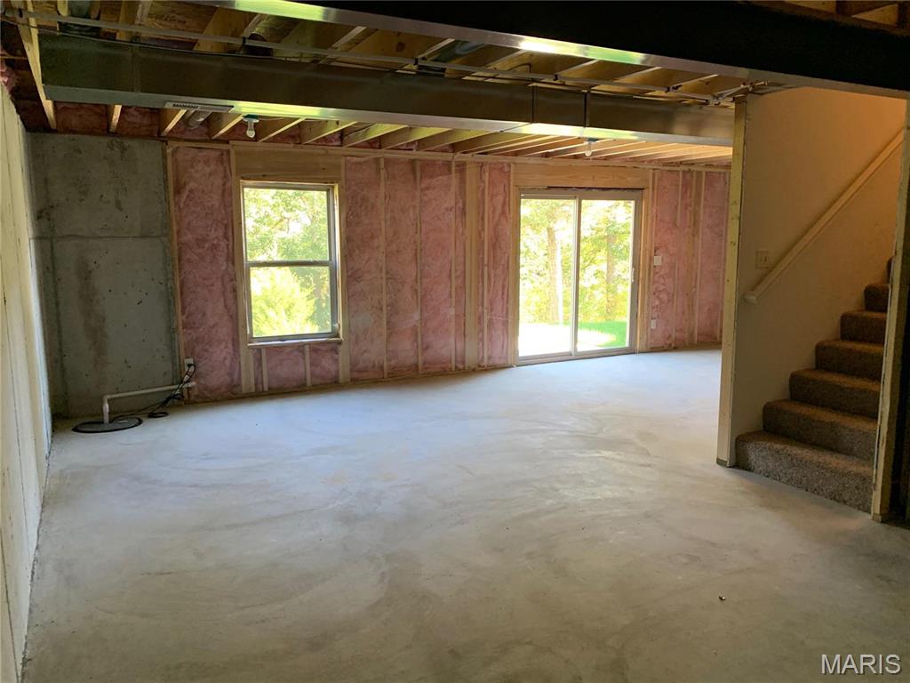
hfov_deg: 67.3
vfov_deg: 53.1
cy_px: 342
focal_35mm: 26
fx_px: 683
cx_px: 455
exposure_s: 1/60
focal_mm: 4.25
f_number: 1.8
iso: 200
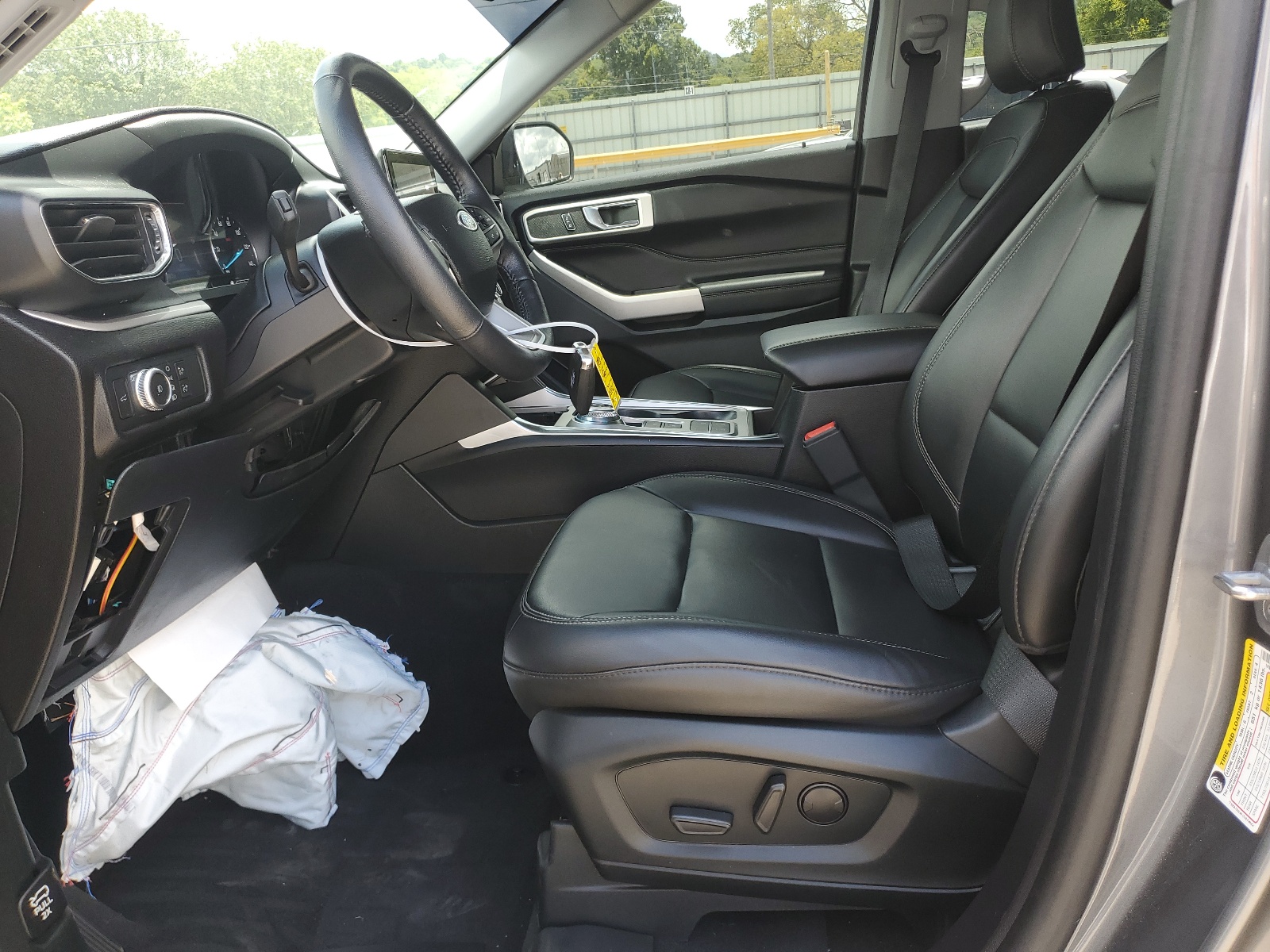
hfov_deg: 67.3
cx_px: 635
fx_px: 954
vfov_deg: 53.1
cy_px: 476
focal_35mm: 26
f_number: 1.5
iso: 50
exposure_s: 1/256
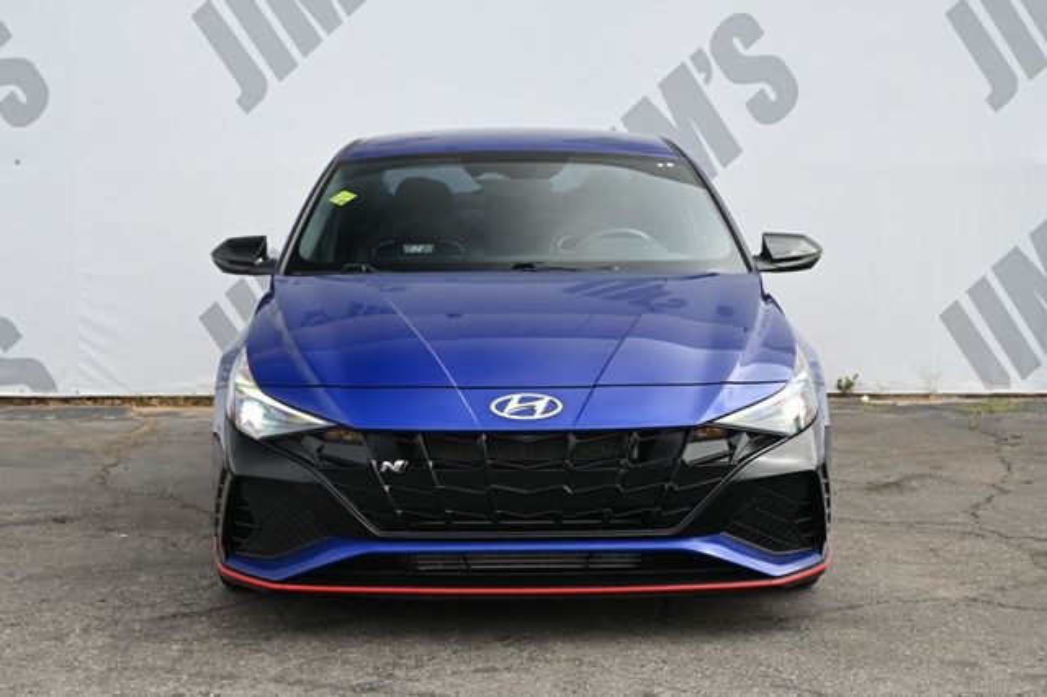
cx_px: 524
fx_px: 1831
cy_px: 348
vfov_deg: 21.5
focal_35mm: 63
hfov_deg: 31.9
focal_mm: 42
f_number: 5.6
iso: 250
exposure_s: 1/250
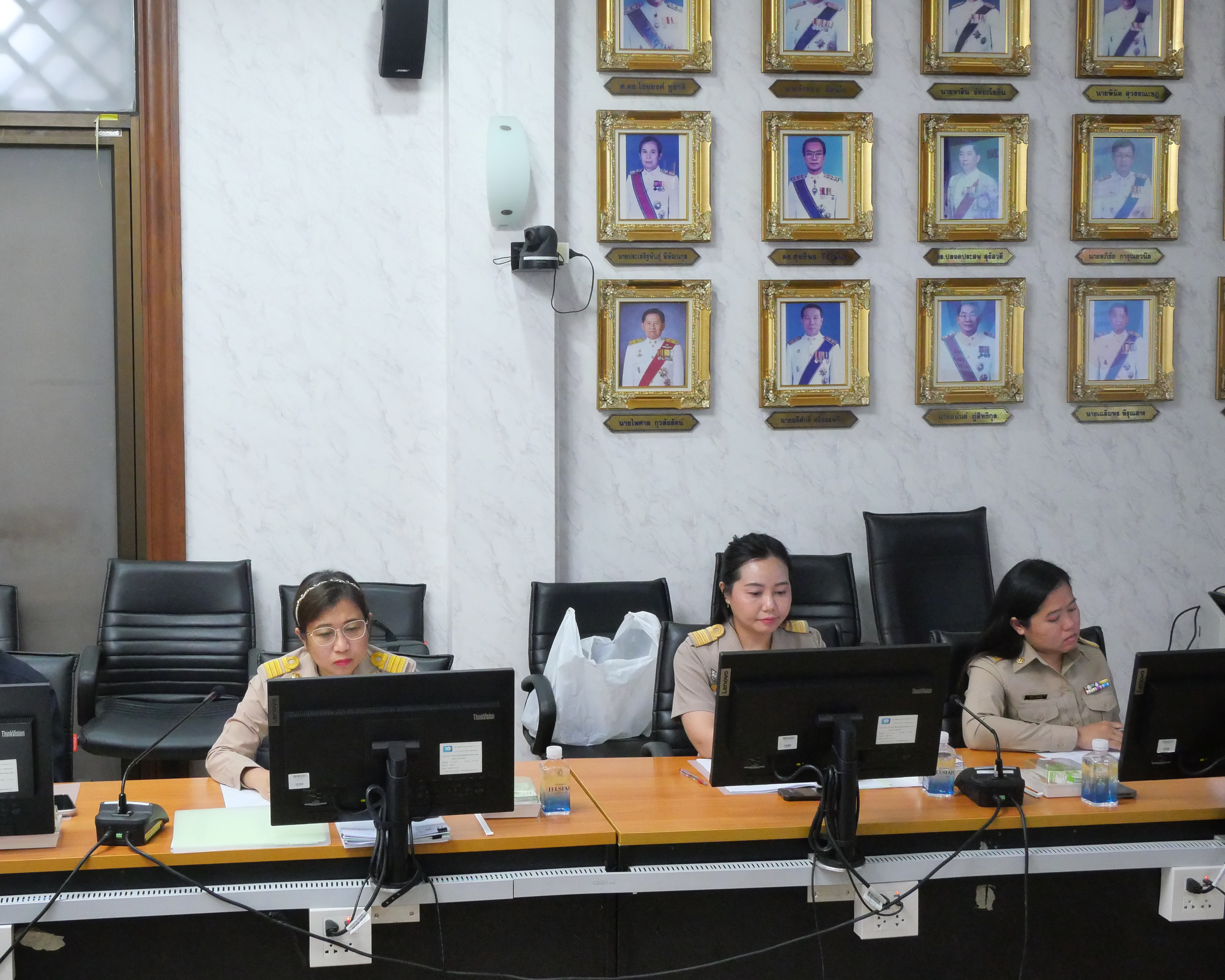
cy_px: 475
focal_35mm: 44
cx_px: 506
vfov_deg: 34.1
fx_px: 1595
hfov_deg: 41.9
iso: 3200
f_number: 7.1
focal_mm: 18
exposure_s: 1/30
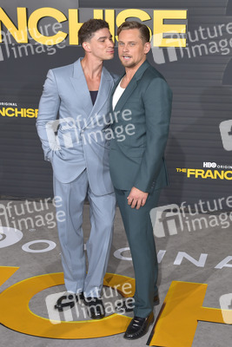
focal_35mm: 46
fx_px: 444
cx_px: 116
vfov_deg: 42.7
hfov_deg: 29.3
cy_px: 174
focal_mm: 46
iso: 320
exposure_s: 1/250
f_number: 6.3
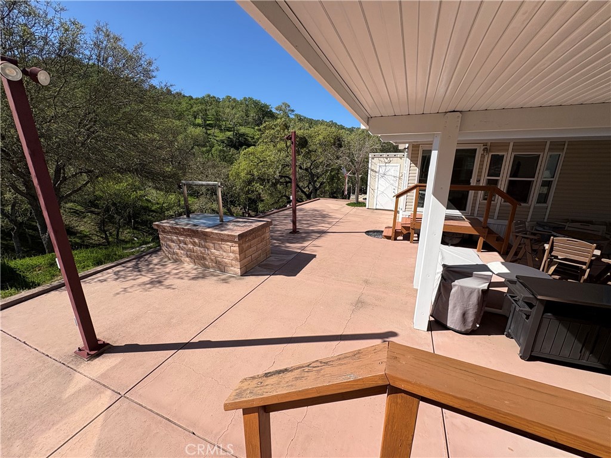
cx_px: 306
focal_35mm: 14
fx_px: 247
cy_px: 229
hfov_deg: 102.1
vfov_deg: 85.7
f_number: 2.2
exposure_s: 1/2584
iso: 50
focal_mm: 2.22
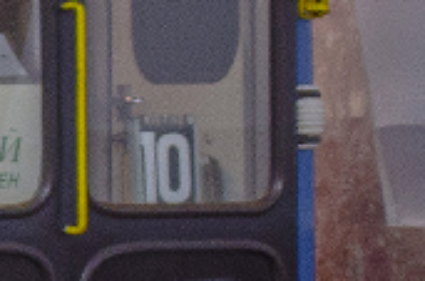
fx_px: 3485
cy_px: 96
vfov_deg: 4.6
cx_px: -524
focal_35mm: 296
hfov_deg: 6.7
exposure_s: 1/10
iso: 400
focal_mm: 26
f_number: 4.2
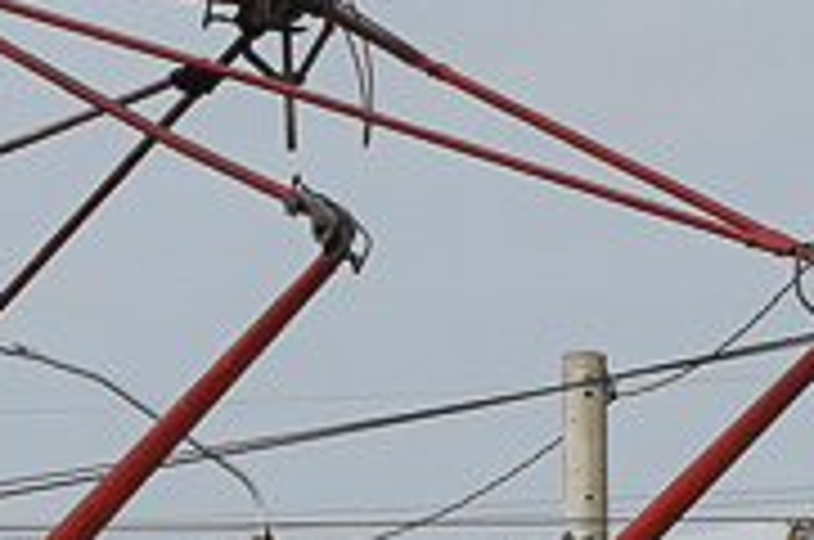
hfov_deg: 6.9
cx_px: -76
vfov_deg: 4.5
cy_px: 1184
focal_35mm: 299
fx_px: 6749
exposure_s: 1/640
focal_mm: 30
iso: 100
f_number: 6.3
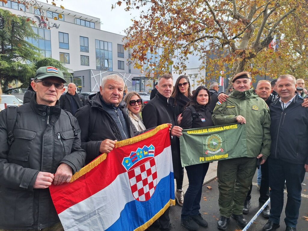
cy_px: 116
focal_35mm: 23
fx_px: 205
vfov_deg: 58.9
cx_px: 154
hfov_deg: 73.9
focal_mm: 5.54
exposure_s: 1/202
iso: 40
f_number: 1.8
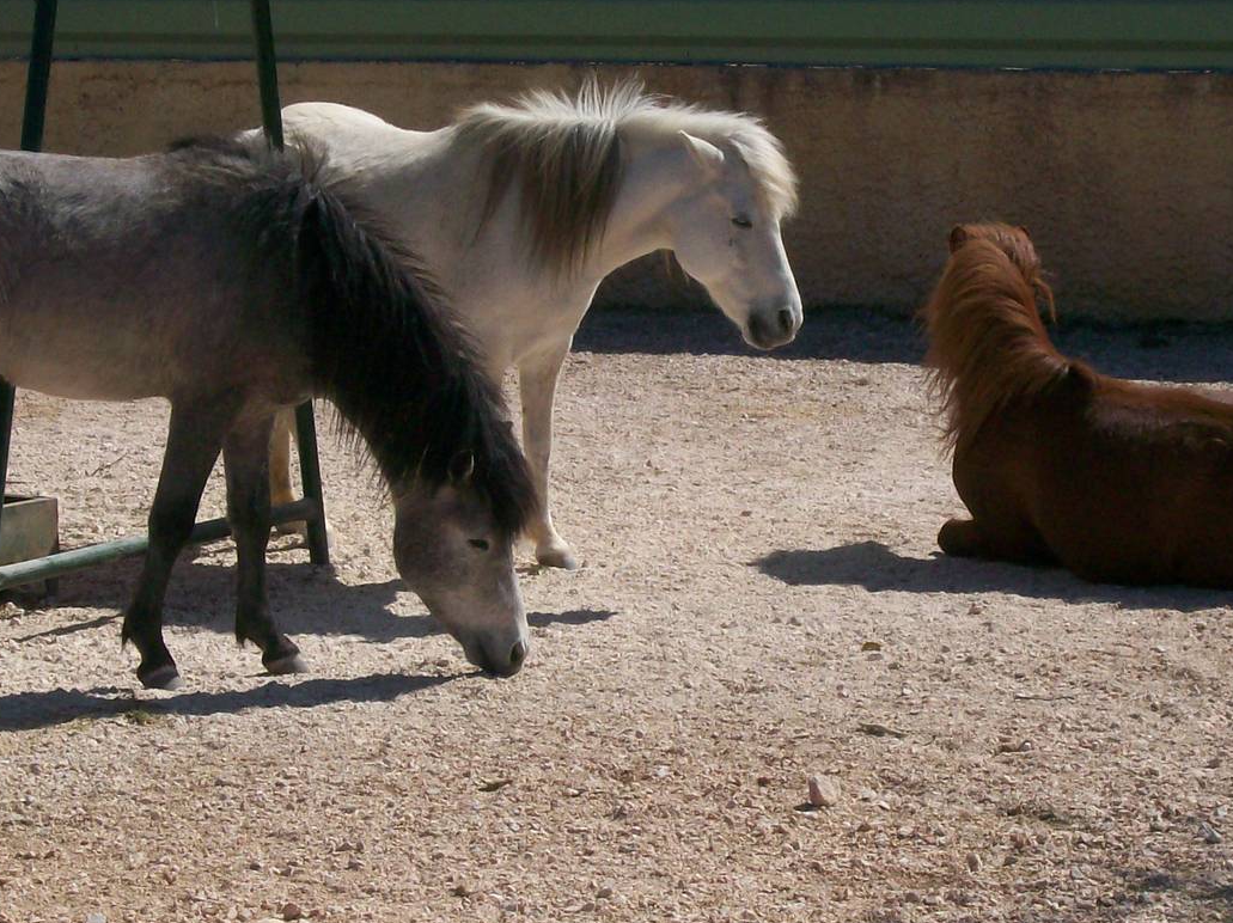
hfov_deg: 14.6
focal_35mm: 135
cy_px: 440
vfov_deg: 11.0
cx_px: 652
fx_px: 4806
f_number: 7.6
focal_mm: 14.3
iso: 80
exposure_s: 1/567
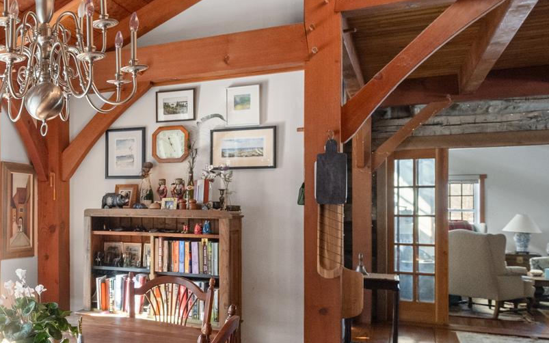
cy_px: 203
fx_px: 603
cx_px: -27
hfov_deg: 41.1
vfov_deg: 31.7
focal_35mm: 40
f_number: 6.3
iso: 640
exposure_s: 1/80
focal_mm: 15.5
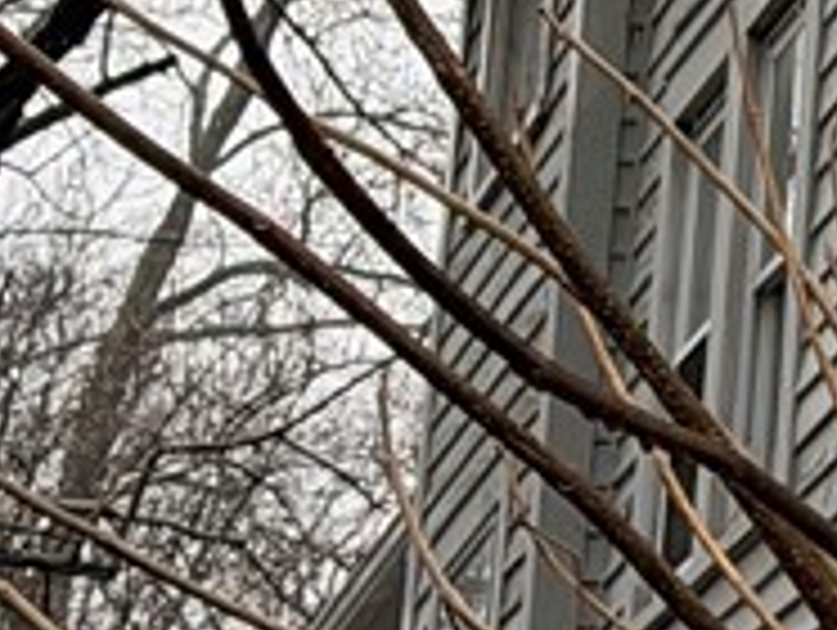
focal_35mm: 264
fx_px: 6392
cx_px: 1890
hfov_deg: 7.1
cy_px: -760
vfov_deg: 5.5
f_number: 1.78
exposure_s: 1/242
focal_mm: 6.76
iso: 64
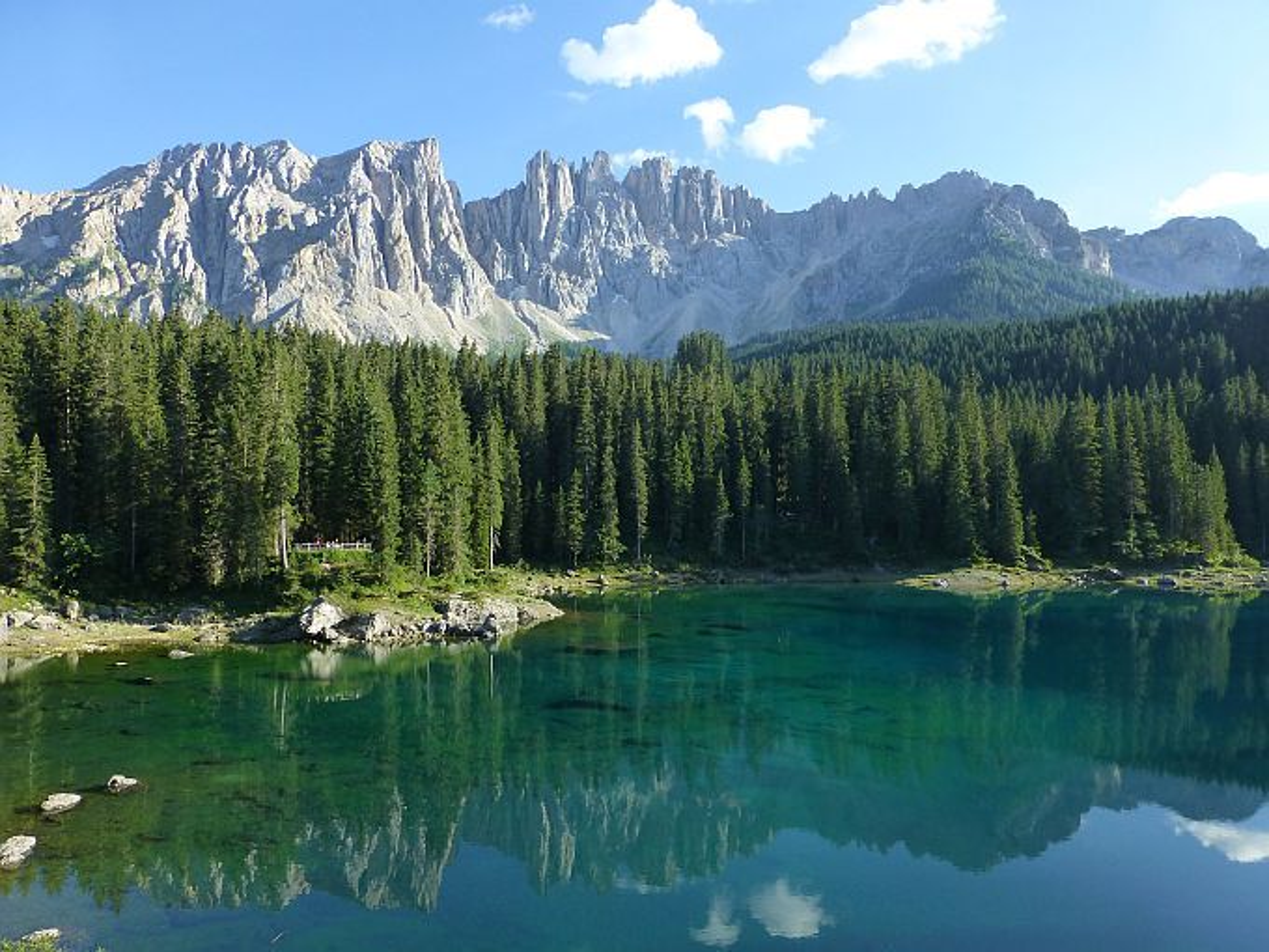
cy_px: 476
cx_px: 634
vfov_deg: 56.8
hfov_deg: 71.6
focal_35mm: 24
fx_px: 880
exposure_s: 1/320
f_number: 4
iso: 160
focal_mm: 4.3
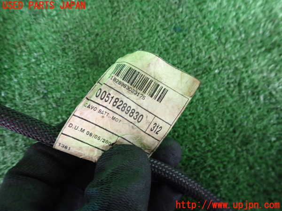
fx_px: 204
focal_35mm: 25
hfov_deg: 69.4
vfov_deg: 54.9
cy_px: 106
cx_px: 141
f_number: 2
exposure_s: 1/30
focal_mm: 4.5
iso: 800
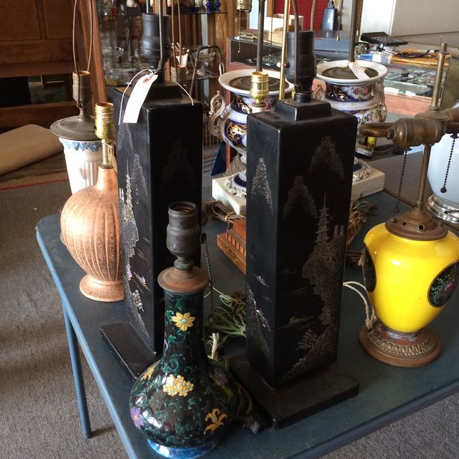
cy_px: 235
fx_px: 555
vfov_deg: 44.9
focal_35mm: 37
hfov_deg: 44.8
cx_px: 258
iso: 100
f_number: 2.2
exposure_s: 1/30
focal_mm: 4.12
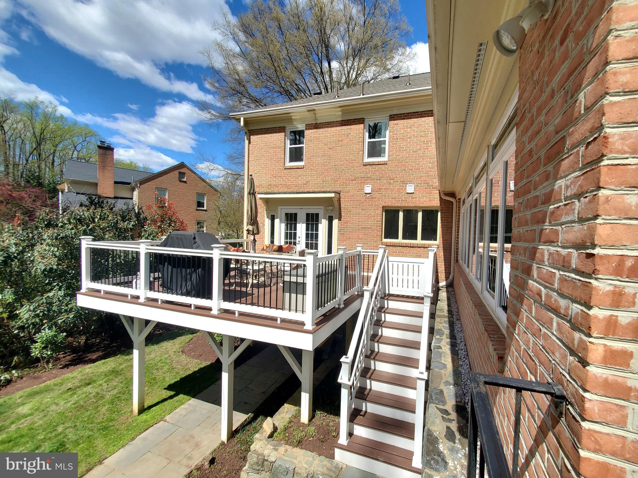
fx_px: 240
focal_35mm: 13
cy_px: 239
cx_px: 319
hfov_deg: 106.2
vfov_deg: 89.9
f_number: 2.2
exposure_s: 1/1429
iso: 50
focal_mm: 1.8
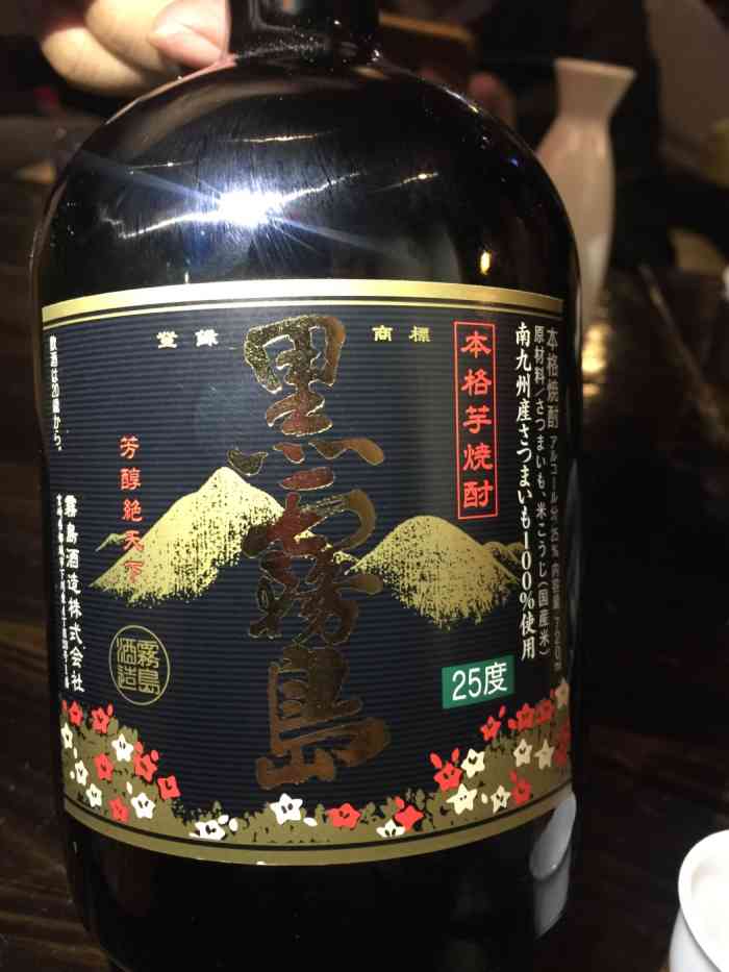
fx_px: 814
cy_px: 486
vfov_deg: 61.7
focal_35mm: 29
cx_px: 364
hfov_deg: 48.2
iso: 125
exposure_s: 1/8
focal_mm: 4.15
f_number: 2.2
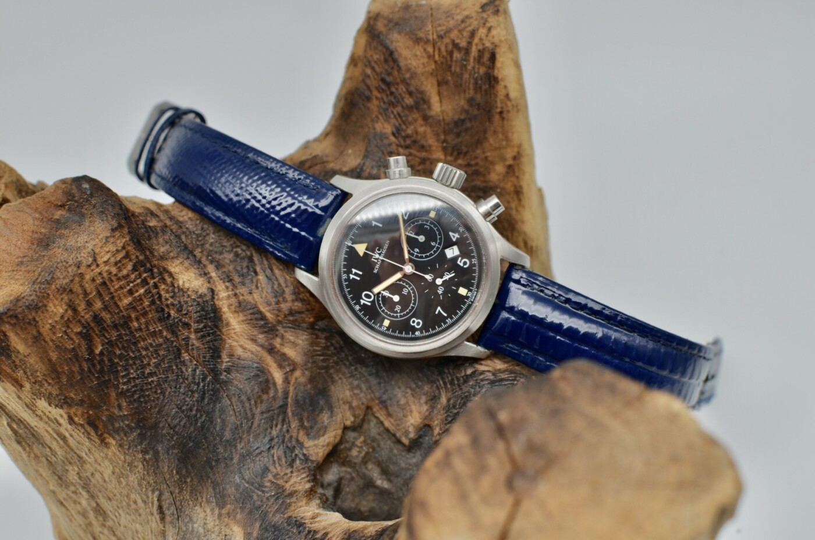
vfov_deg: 25.7
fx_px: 1186
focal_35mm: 52
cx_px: 408
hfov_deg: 37.9
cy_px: 270
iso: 280
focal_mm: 35
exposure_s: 1/125
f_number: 5.6
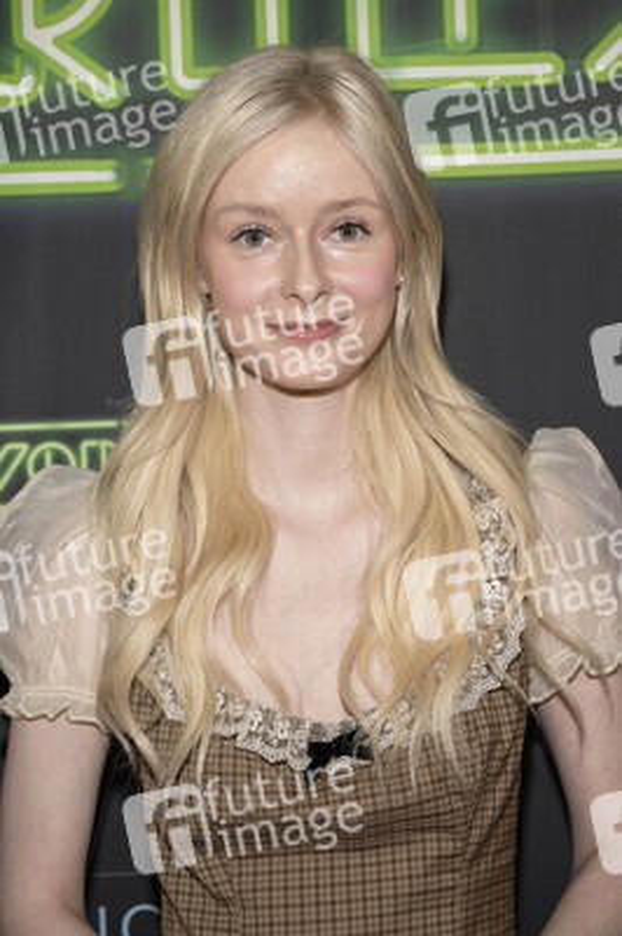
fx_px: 2284
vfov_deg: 23.1
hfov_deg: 15.5
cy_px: 468
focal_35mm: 88
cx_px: 311
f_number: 5.6
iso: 800
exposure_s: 1/200
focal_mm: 88
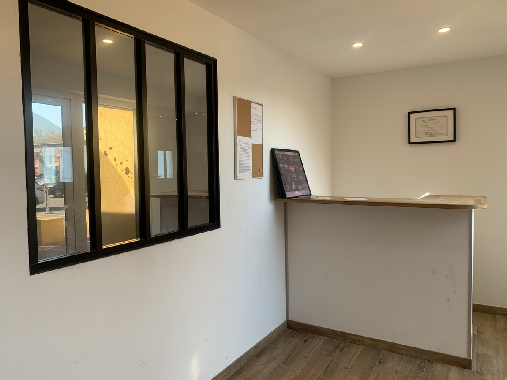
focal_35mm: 26
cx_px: 254
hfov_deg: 67.3
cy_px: 190
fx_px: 381
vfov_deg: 53.1
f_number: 1.8
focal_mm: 4.25
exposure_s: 1/122
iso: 32
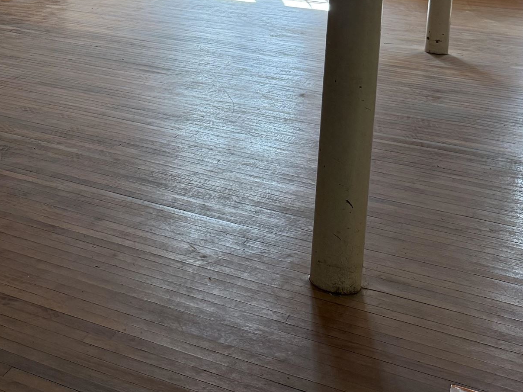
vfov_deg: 22.5
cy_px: -48
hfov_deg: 29.4
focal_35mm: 61
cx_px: -11
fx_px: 921
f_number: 1.78
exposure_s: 1/178
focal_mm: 6.76
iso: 200
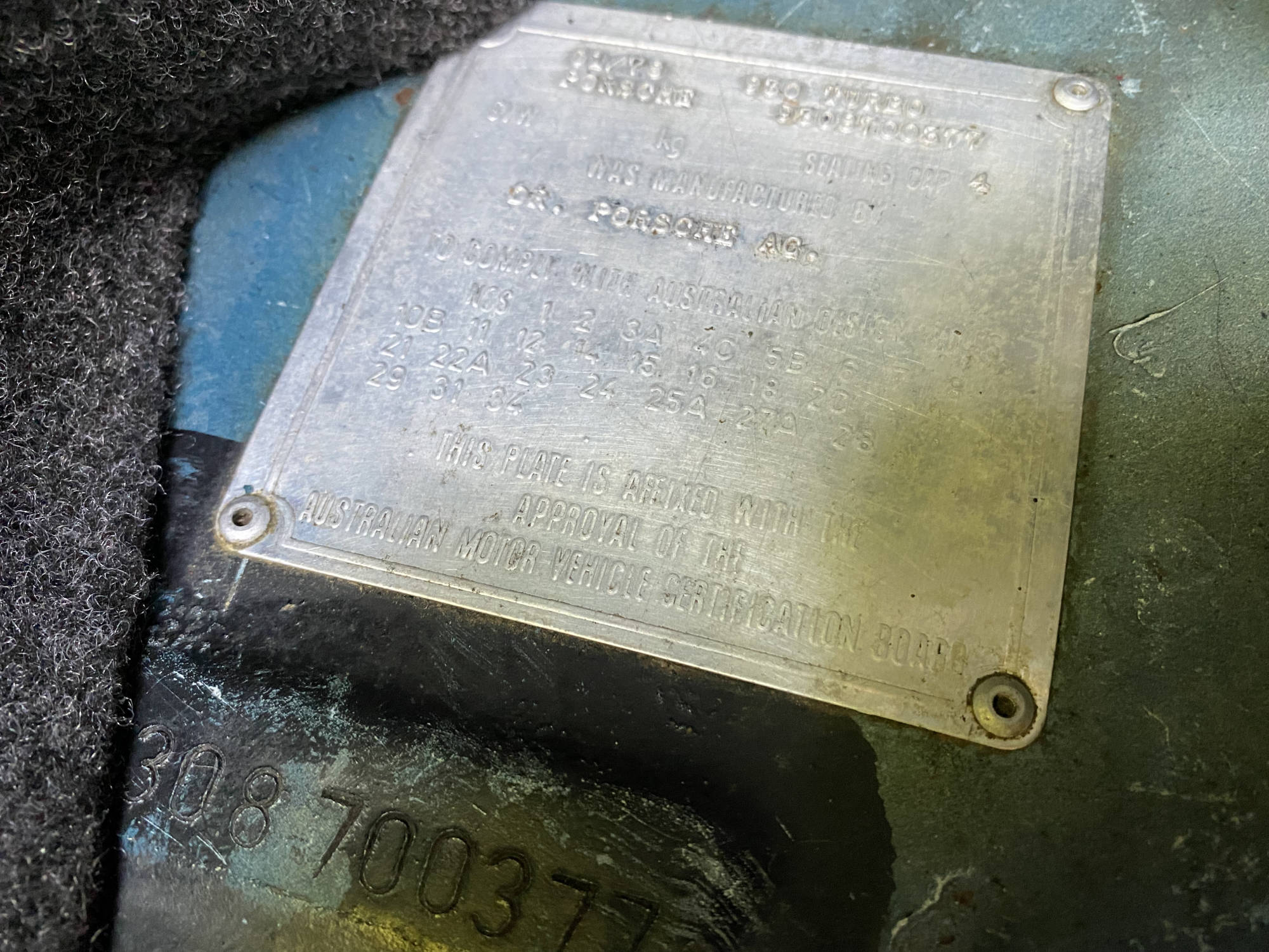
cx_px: 634
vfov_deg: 53.1
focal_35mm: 26
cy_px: 476
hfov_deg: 67.3
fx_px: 953
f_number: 1.8
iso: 400
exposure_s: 1/60
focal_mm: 4.25
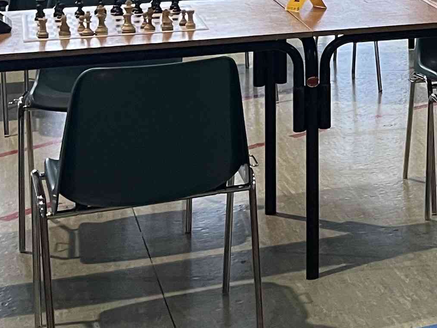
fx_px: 1300
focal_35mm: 103
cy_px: -123
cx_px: 822
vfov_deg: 13.7
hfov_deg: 15.8
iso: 125
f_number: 1.6
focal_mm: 5.1
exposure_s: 1/50
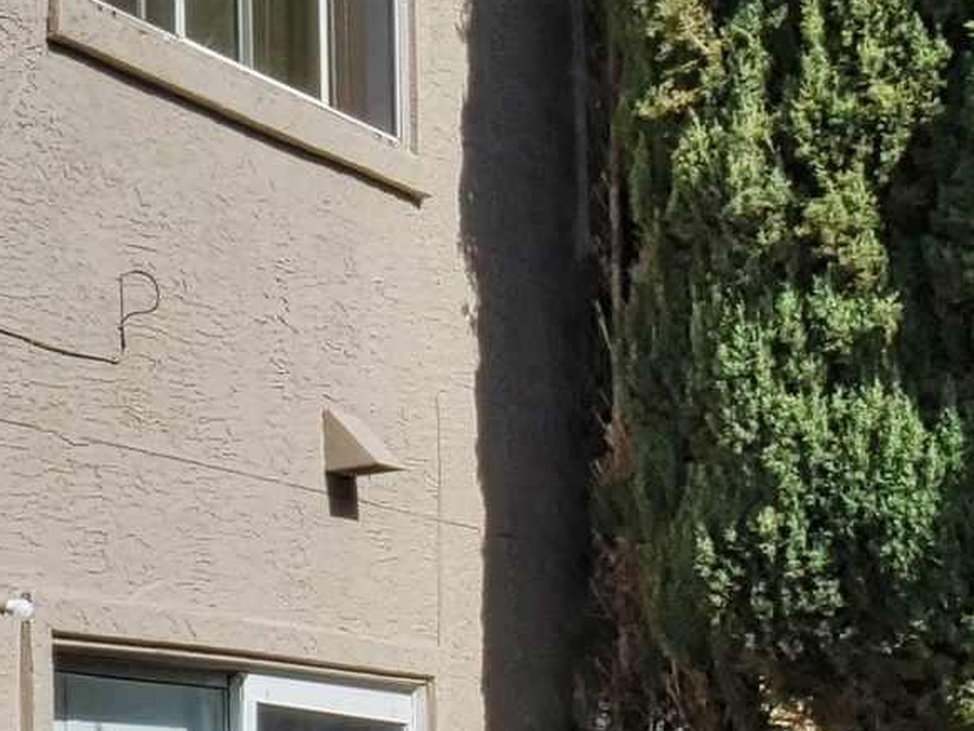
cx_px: -541
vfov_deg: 19.1
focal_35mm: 74
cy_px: 808
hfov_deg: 21.5
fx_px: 2083
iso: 160
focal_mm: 7
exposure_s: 1/200
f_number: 13
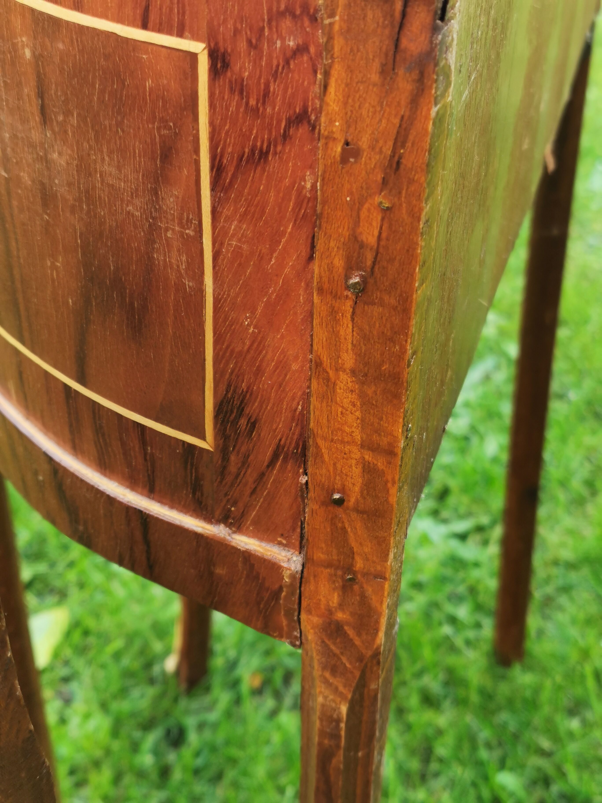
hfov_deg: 27.0
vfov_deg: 35.5
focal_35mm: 54
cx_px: 301
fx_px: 1252
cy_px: 402
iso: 64
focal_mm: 5.56
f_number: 1.6
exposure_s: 1/100
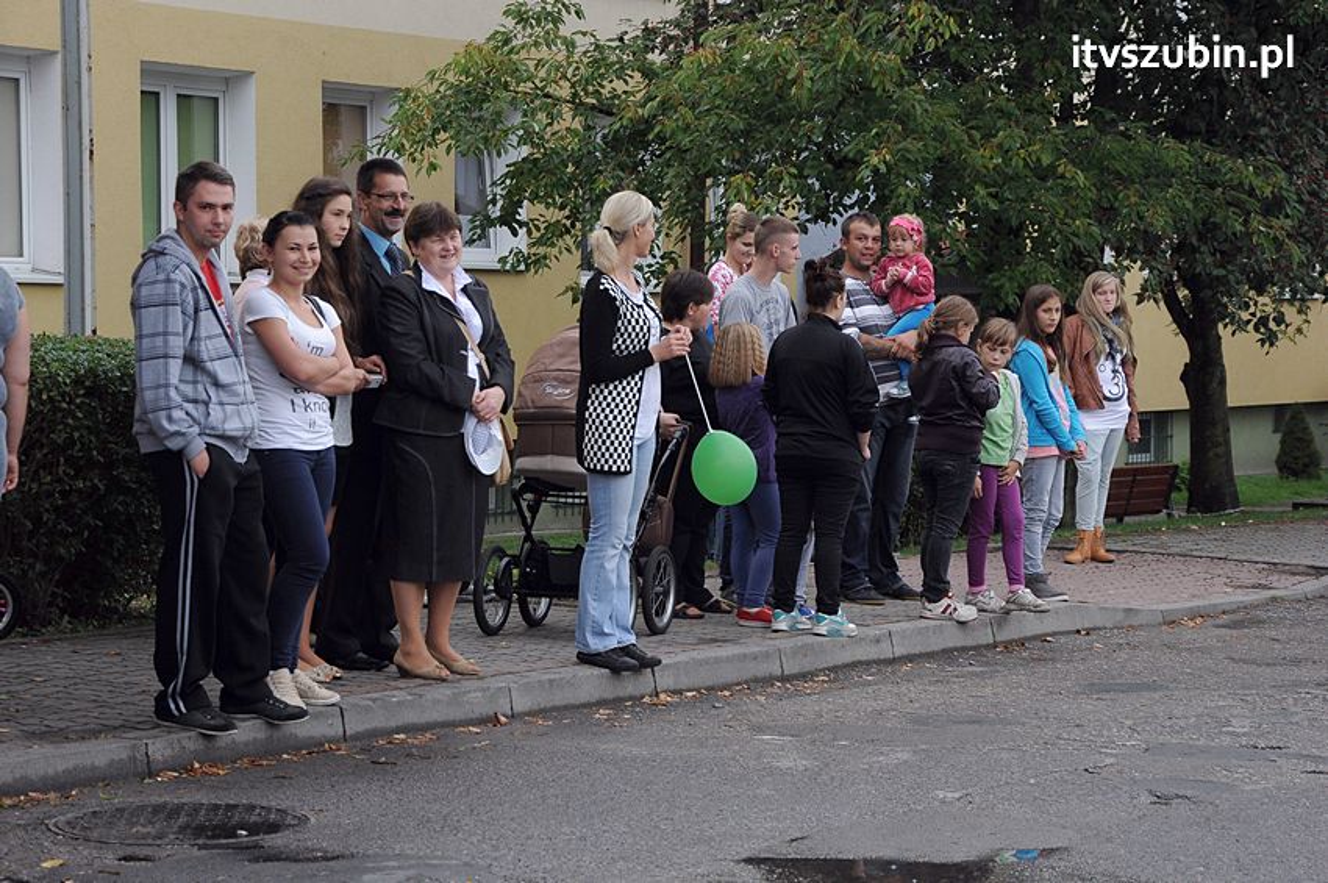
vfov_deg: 14.7
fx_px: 3427
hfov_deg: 21.9
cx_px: 664
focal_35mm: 93
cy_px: 442
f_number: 8
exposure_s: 1/250
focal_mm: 62
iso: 500
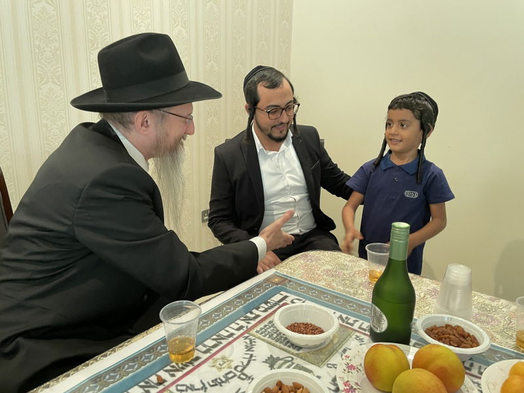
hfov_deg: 67.3
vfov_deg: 53.1
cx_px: 262
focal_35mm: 26
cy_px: 196
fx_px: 394
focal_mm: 4.2
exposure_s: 1/50
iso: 160
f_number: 1.6
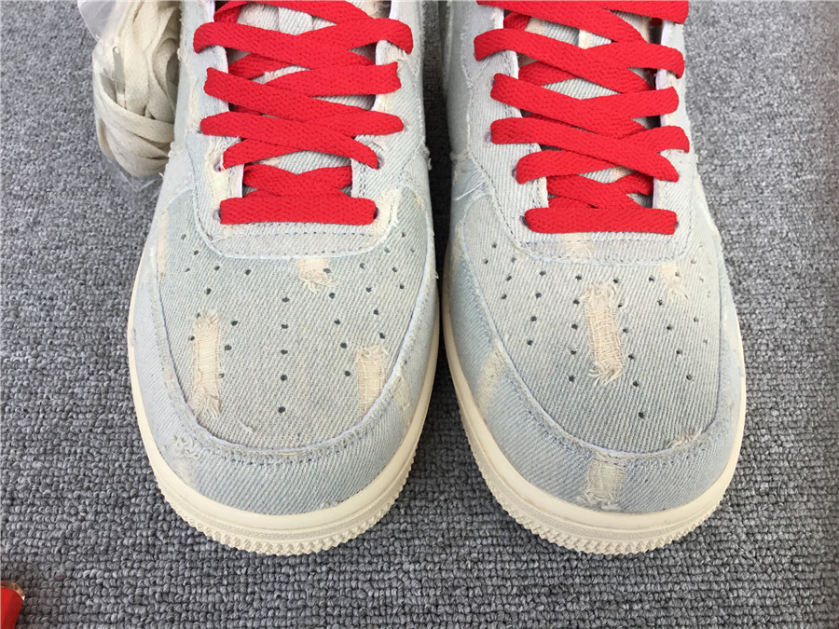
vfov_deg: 45.4
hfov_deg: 58.4
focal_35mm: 31
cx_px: 420
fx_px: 751
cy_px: 314
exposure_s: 1/218
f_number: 2.4
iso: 25
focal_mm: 3.3
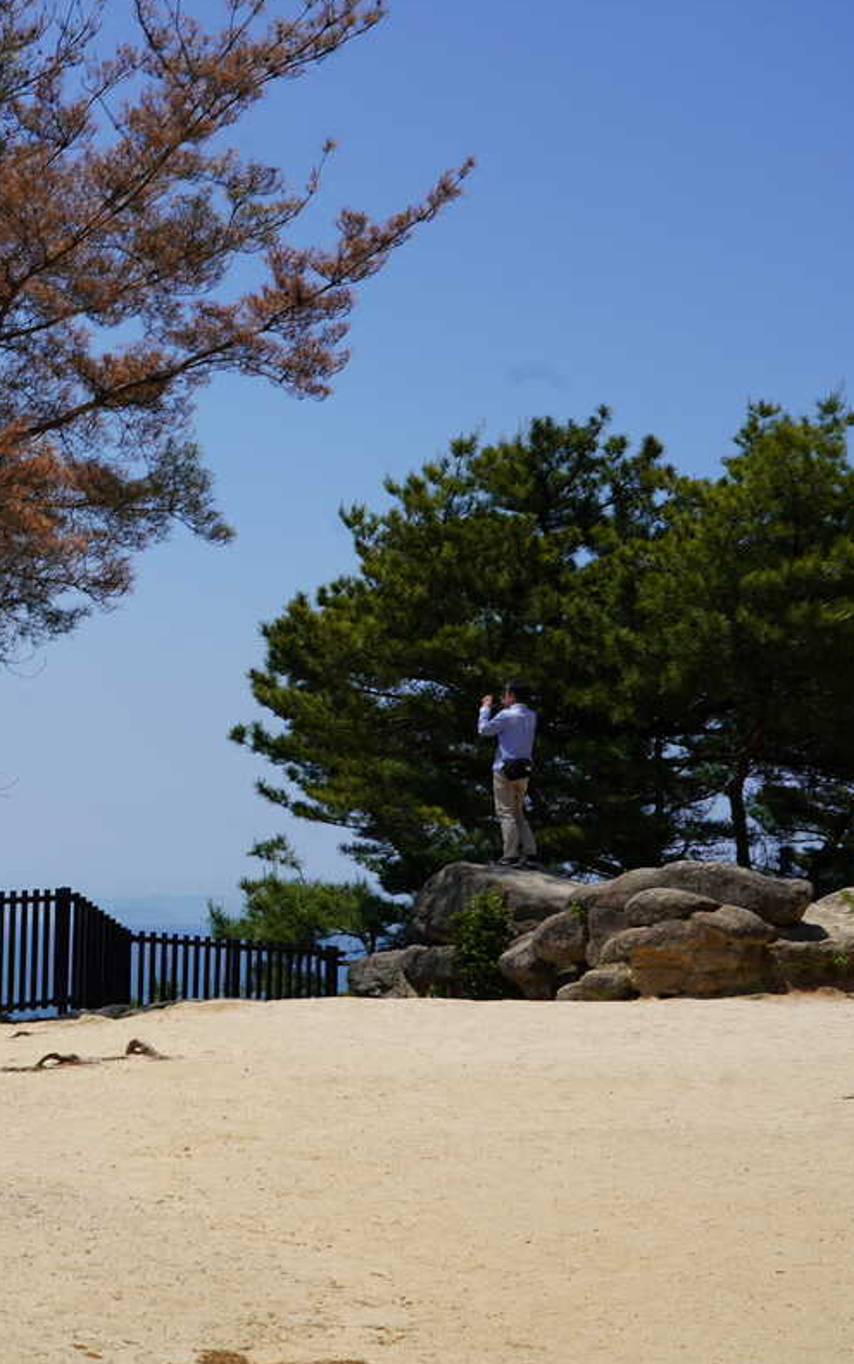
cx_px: -78
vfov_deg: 30.2
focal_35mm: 68
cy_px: 678
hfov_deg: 18.5
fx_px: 2530
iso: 100
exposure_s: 1/250
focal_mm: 44
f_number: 10
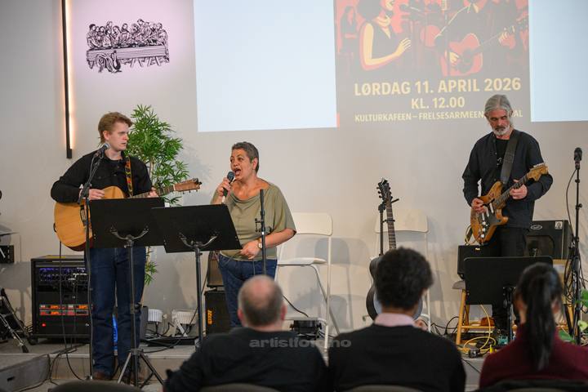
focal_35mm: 88
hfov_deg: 23.1
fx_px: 1437
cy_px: 196
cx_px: 294
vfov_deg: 15.5
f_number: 2.8
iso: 2000
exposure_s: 1/640
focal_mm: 88
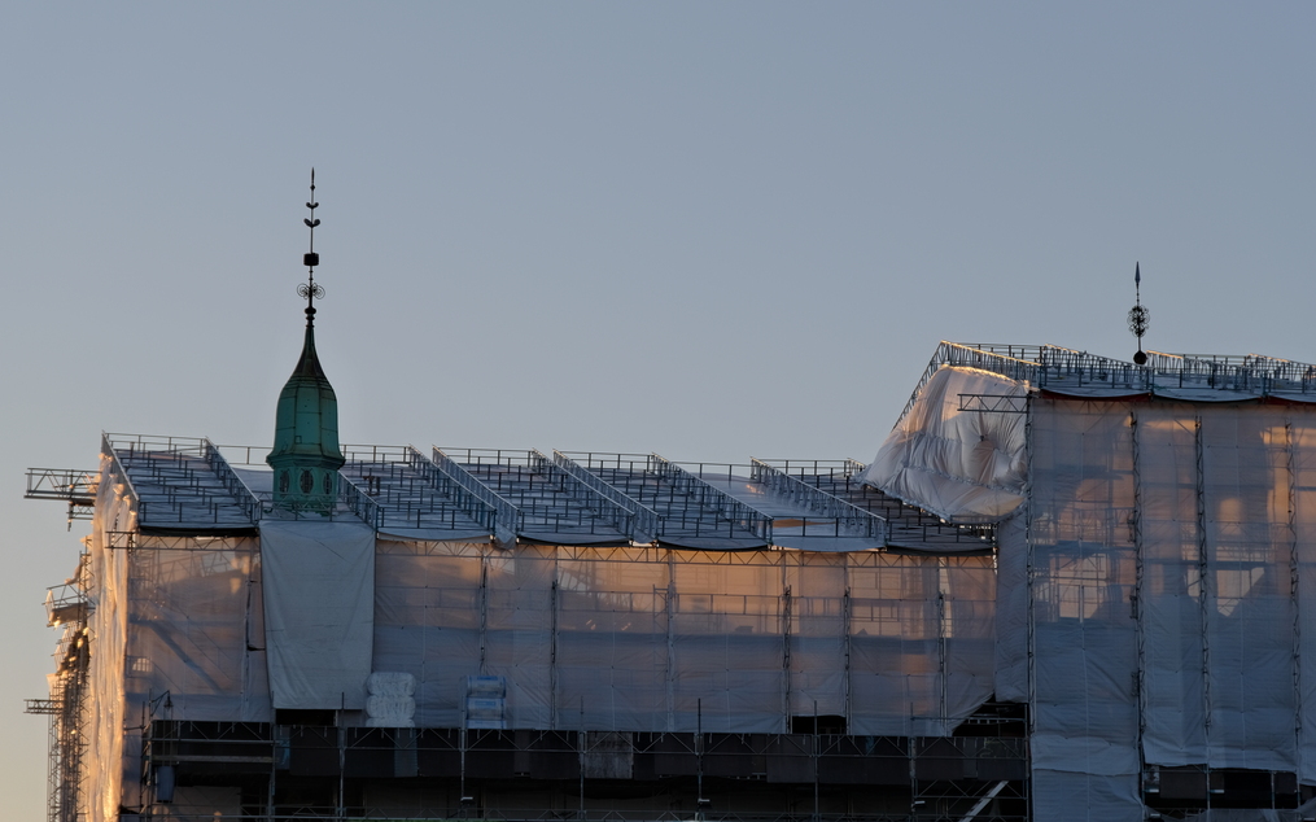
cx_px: 661
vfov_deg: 12.1
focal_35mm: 108
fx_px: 3873
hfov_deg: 19.3
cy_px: 381
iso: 160
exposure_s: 1/680
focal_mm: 70
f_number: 4
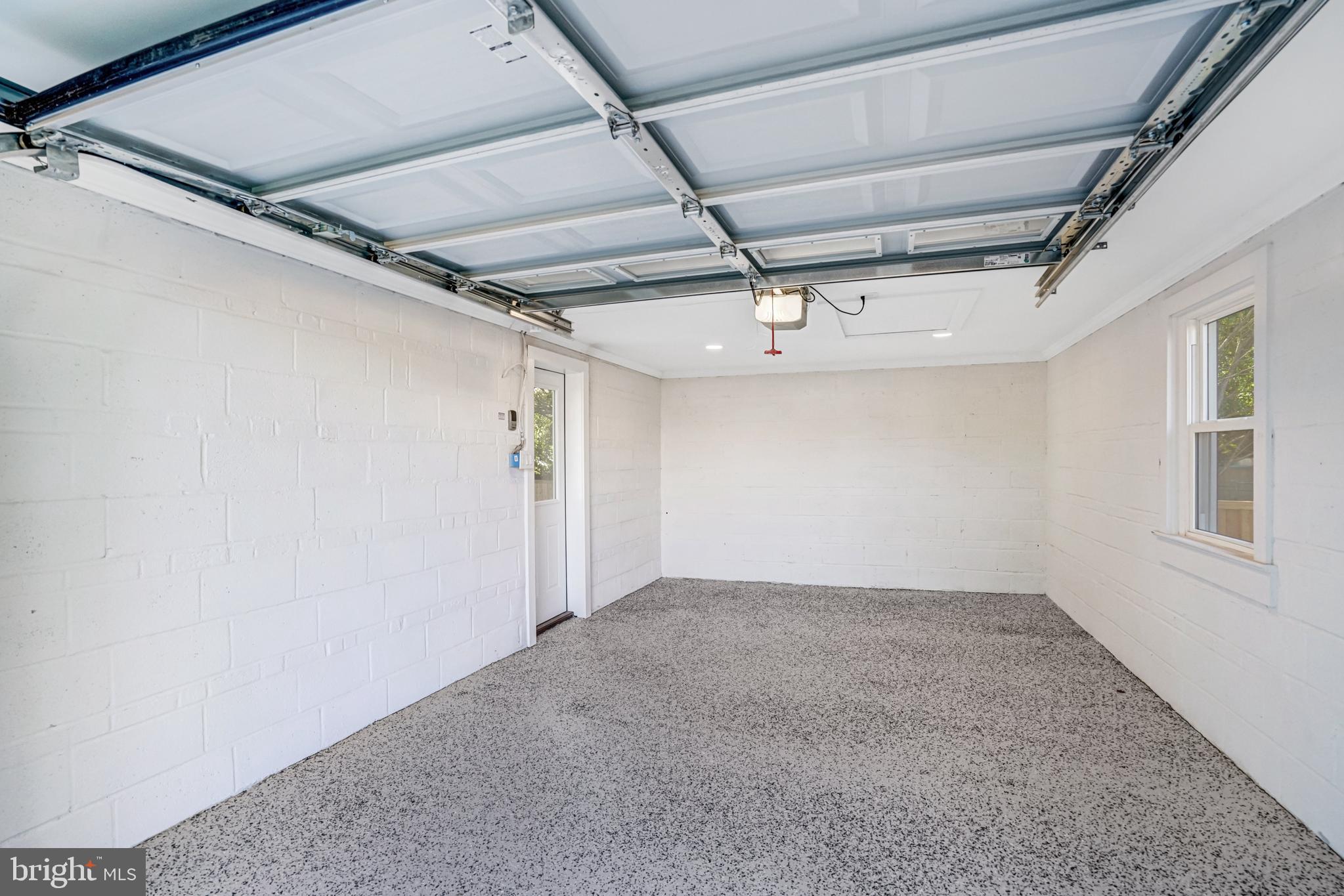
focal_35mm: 16
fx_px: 597
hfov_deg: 96.7
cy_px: 448
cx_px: 672
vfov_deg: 73.8
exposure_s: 1/125
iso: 800
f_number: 8
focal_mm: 16
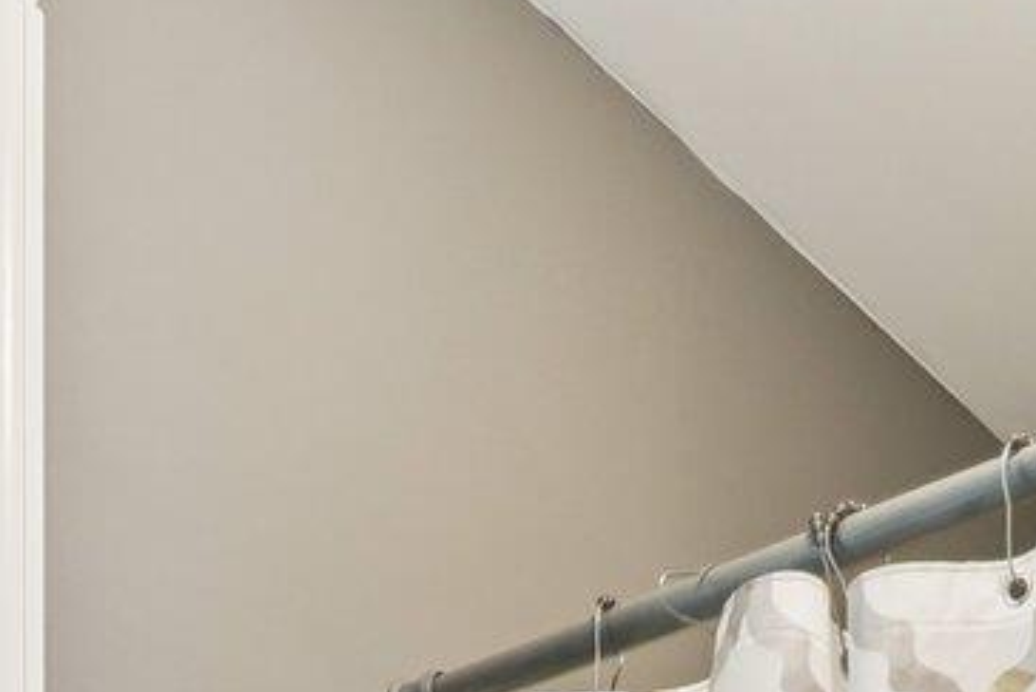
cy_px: 1915
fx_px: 2591
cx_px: 561
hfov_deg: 22.6
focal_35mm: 90
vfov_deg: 11.2
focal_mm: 16
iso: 400
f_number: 9
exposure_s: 1/3
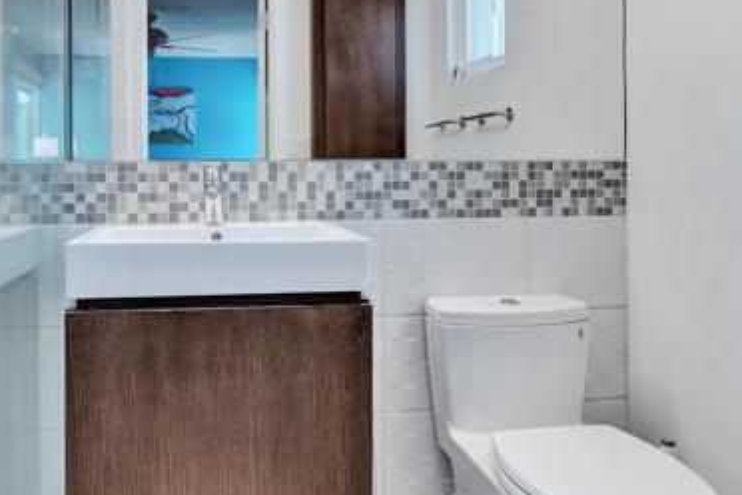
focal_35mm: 31
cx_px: 281
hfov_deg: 59.6
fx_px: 639
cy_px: 177
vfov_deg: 41.9
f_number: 9
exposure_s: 1/3.33
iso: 100
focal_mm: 18
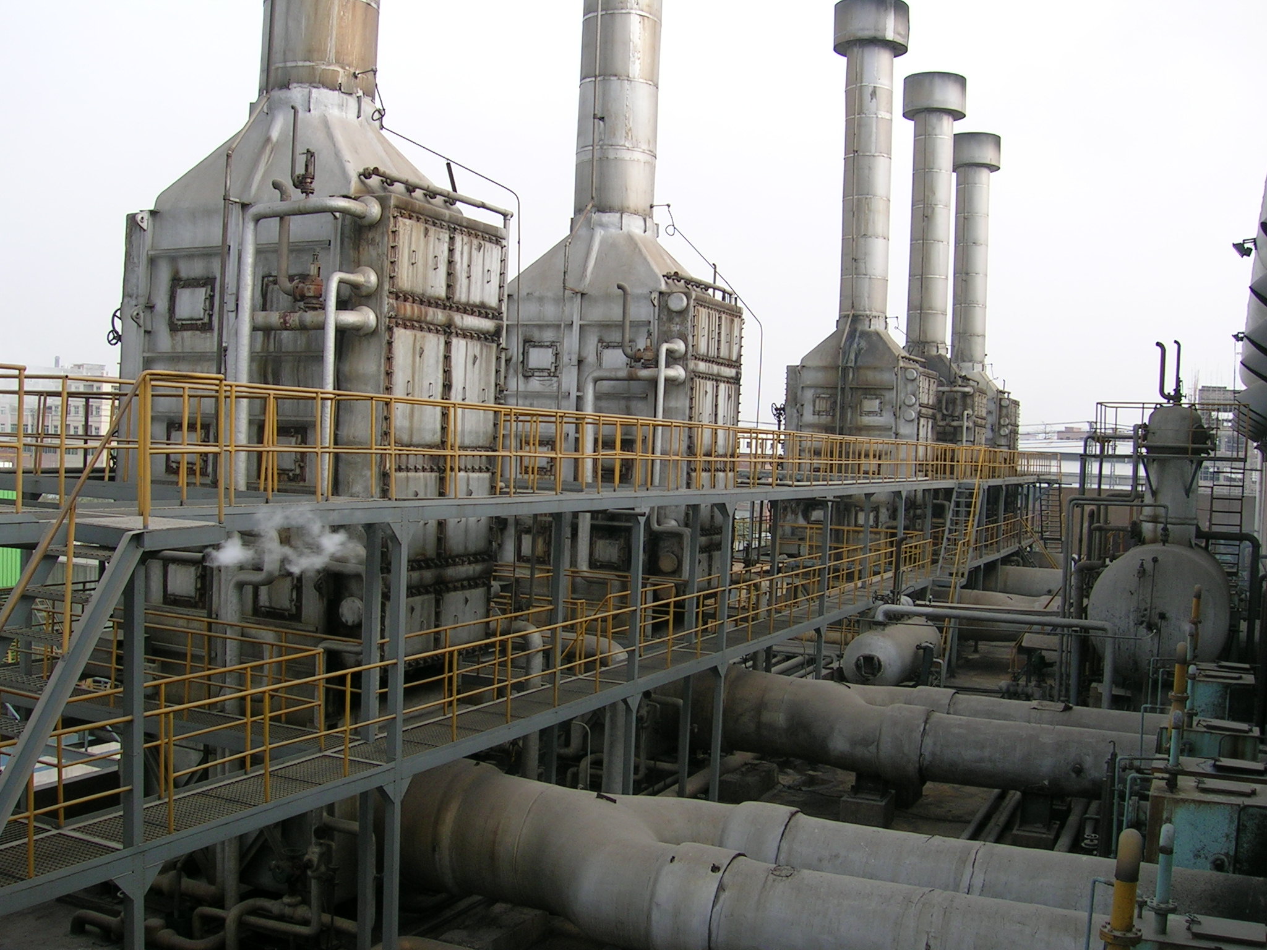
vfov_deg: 40.7
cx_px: 634
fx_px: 1281
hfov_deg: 52.6
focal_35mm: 35
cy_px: 475
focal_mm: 5.4
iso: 50
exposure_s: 1/162
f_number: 4.8
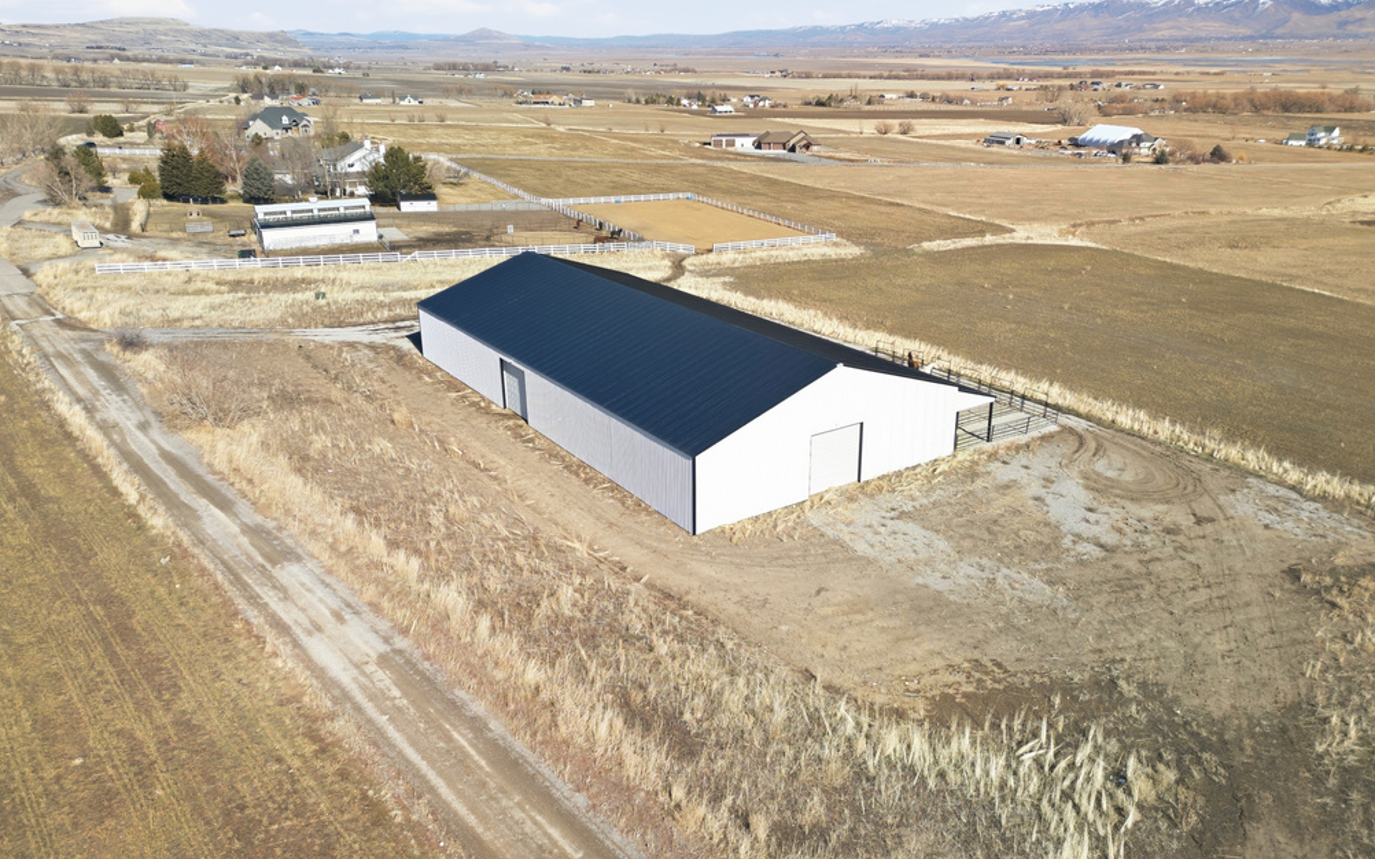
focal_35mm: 26
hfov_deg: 70.4
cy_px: 369
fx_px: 974
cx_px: 696
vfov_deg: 47.4
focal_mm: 6.7
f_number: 1.7
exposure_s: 1/2000
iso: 150
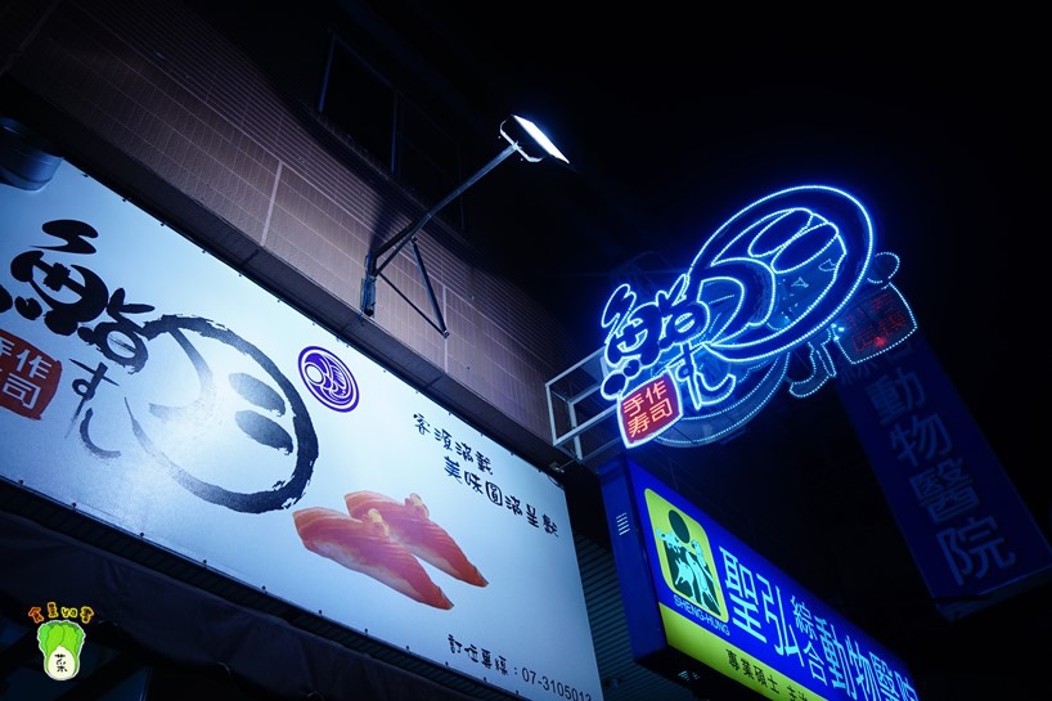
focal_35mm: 30
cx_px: 526
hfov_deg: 61.9
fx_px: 876
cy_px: 350
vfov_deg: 43.6
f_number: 4
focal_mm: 20
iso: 200
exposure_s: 1/60
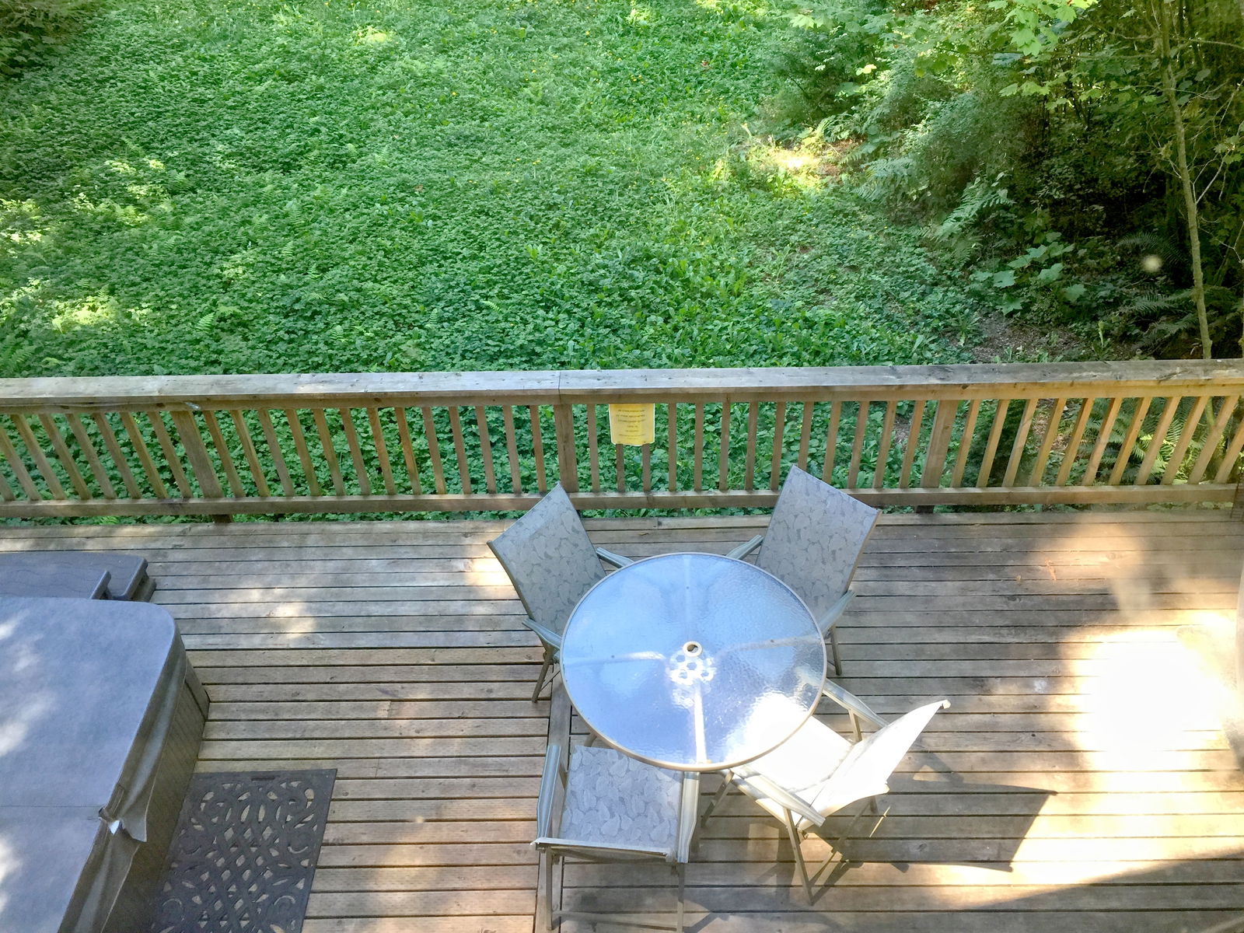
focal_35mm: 29
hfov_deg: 61.7
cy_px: 466
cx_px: 622
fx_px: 1042
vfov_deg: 48.2
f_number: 2.2
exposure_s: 1/40
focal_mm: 4.15
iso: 40
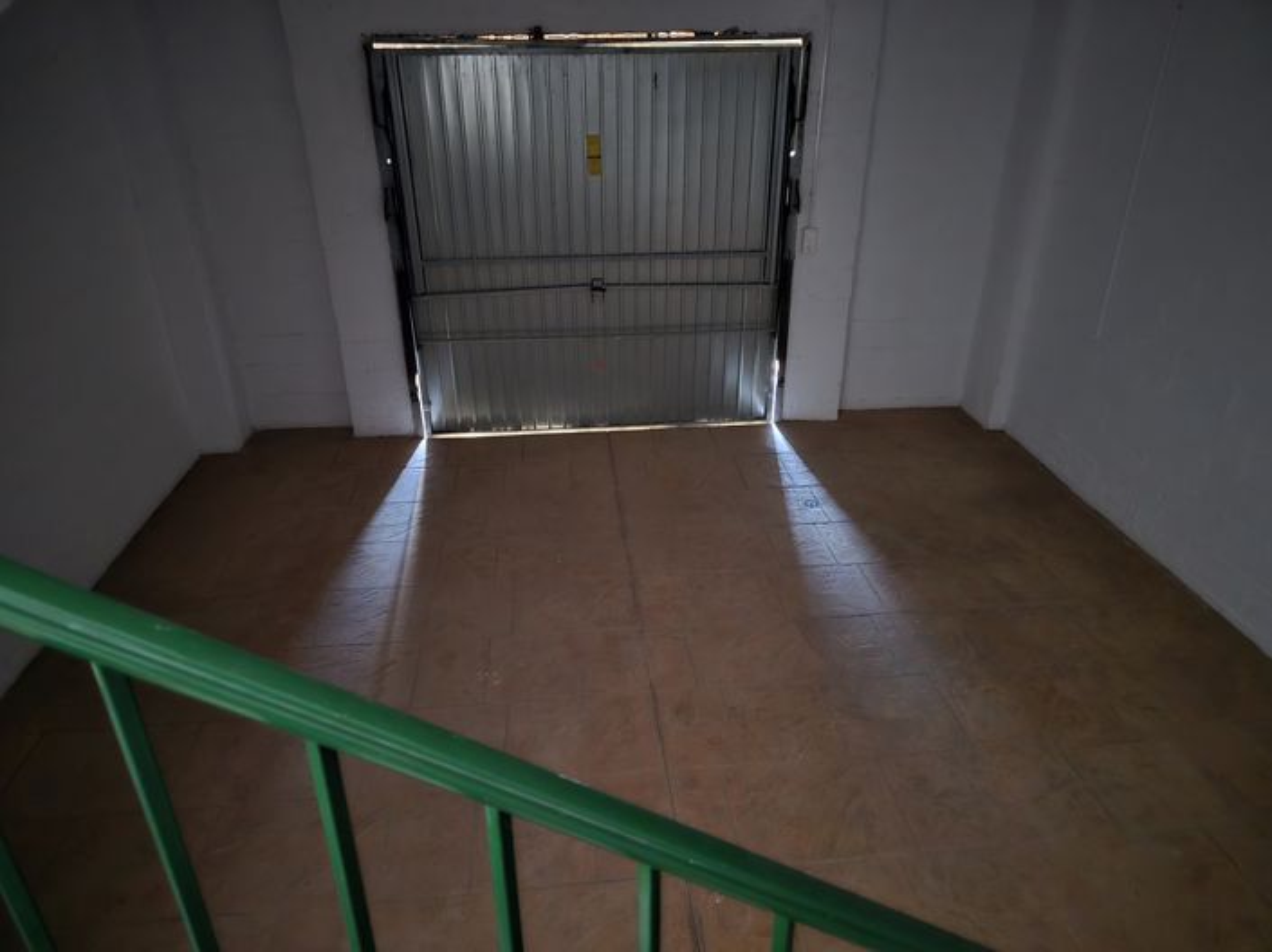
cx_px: 636
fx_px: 845
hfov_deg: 74.0
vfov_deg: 58.8
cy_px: 476
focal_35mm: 23
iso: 3200
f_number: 1.7
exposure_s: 1/7.68
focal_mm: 6.3
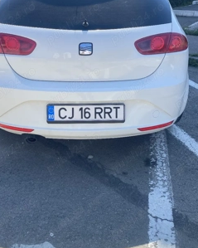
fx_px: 249
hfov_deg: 43.3
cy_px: 98
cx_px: 89
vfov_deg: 52.5
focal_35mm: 34
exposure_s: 1/1000
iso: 32
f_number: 1.8
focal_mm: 4.25
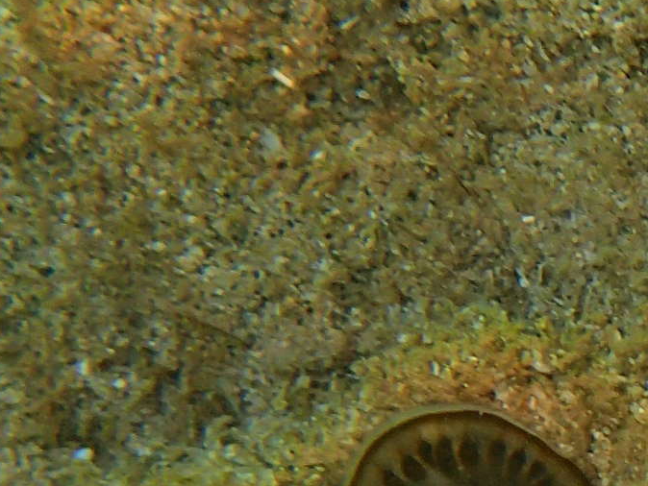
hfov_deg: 5.5
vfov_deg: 4.2
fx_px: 6667
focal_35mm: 356
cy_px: 644
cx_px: 1002
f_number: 6.3
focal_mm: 18
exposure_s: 1/400
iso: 200
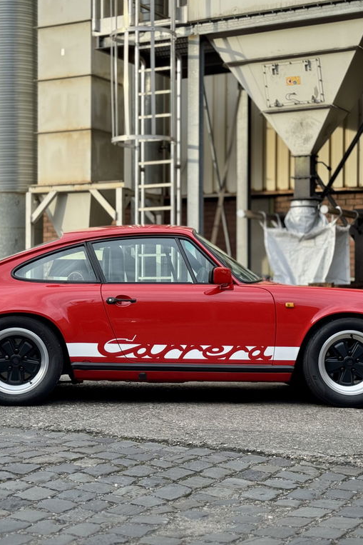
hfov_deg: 20.3
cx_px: 163
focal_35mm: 67
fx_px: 1013
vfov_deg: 30.1
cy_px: 271
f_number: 1.78
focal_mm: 6.76
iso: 64
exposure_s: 1/374
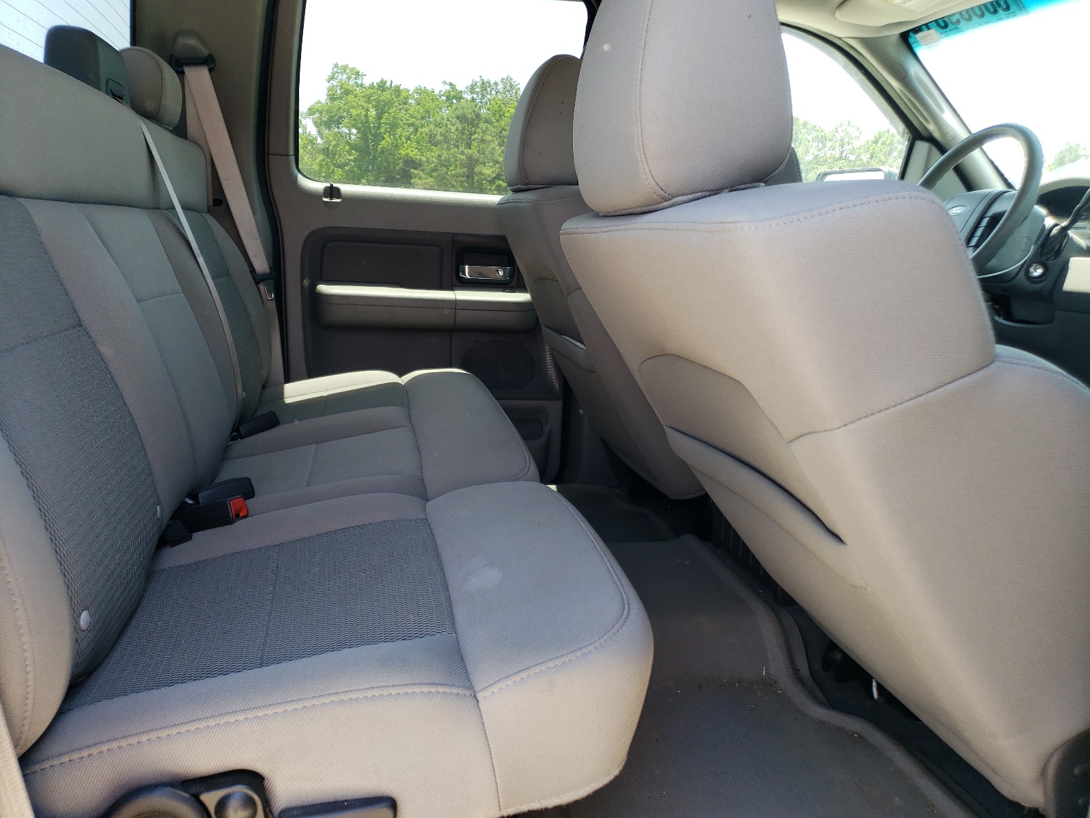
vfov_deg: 53.1
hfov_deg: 67.3
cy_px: 409
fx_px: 819
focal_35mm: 26
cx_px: 545
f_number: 1.5
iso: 50
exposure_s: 1/204
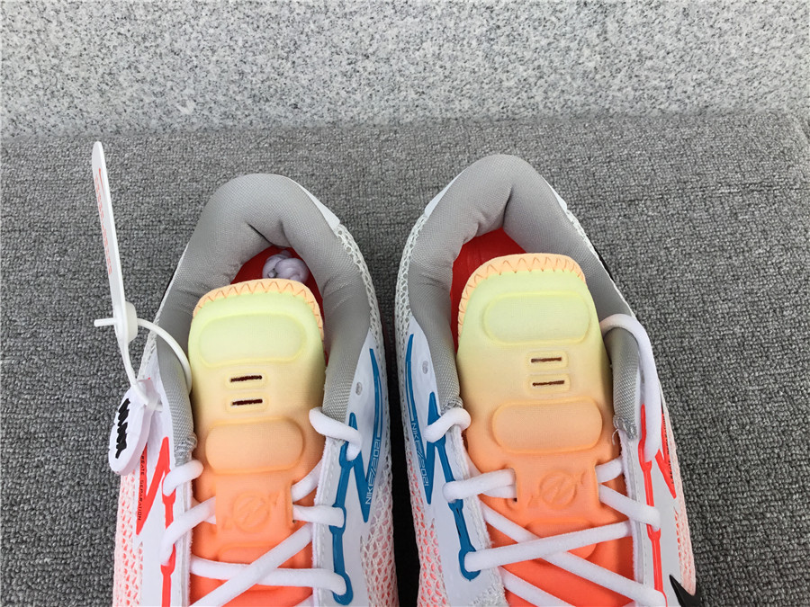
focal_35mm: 31
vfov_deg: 45.4
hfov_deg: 58.4
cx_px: 405
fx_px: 725
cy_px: 304
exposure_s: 1/668
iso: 25
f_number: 2.4
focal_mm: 3.3
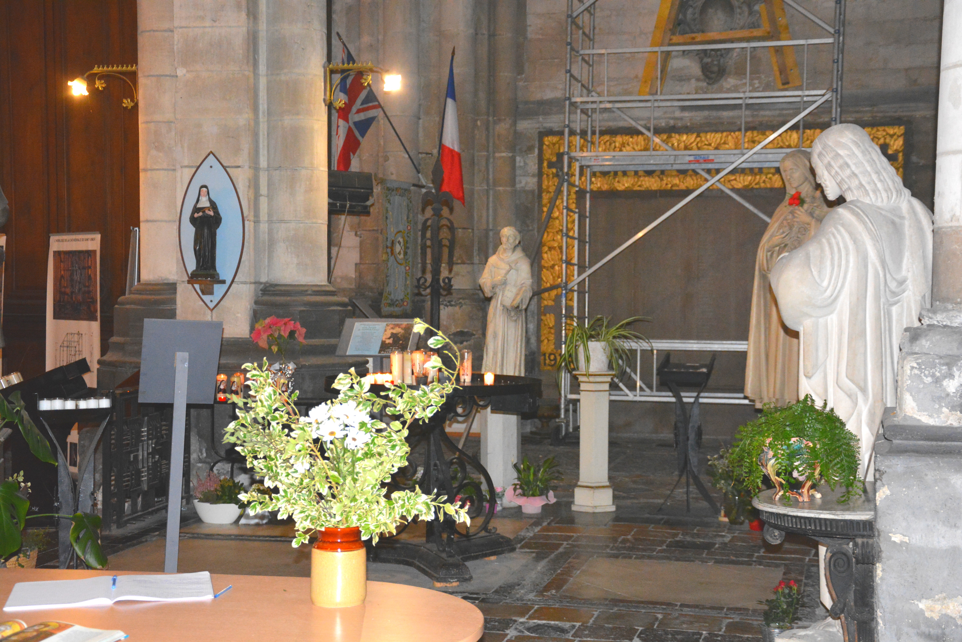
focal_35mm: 57
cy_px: 321
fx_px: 1523
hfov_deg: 35.1
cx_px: 481
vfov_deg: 23.8
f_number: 4.5
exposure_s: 1/60
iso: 3200
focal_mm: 38
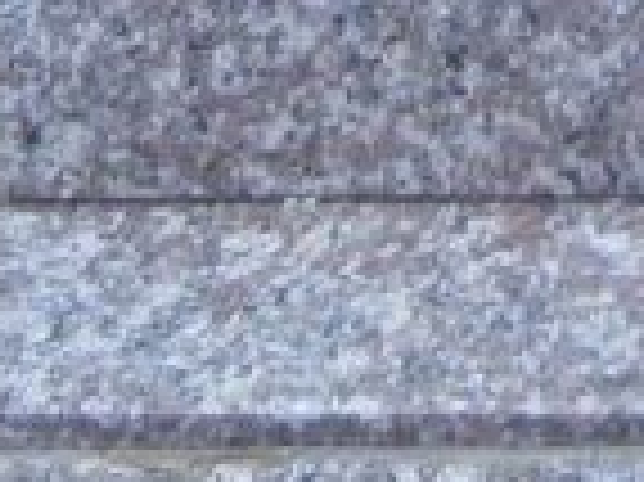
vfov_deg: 7.4
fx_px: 3197
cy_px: -1086
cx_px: 896
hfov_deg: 11.1
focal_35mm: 172
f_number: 3
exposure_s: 1/30
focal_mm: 4.2
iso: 100
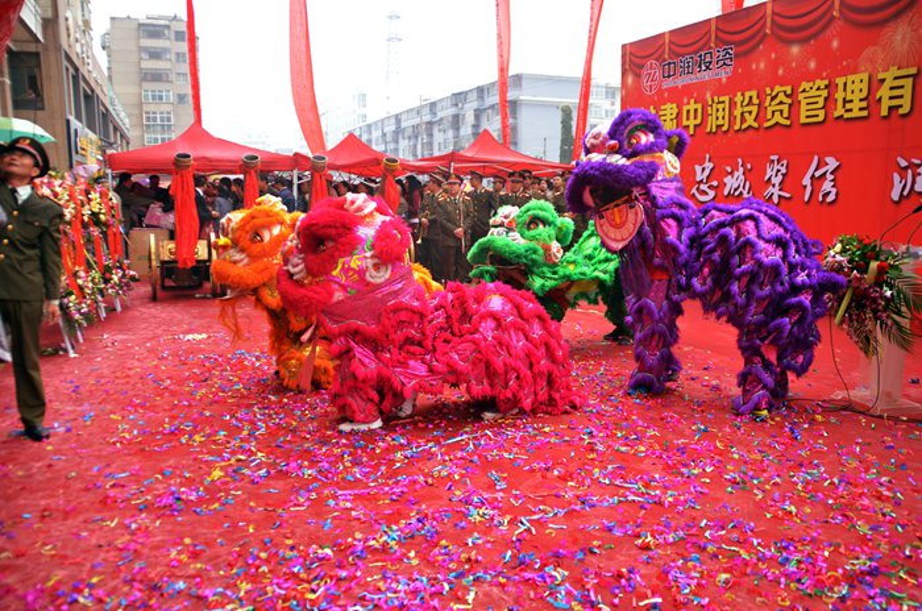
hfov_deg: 67.5
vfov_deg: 47.8
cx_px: 461
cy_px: 306
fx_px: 690
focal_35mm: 27
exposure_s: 1/400
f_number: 3.5
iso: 640
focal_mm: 18
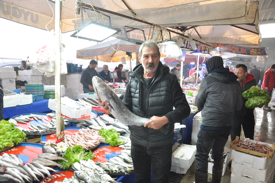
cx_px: 138
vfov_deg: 47.8
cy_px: 92
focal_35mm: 27
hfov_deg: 67.4
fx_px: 206
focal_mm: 18
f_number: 3.5
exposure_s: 1/200
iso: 200
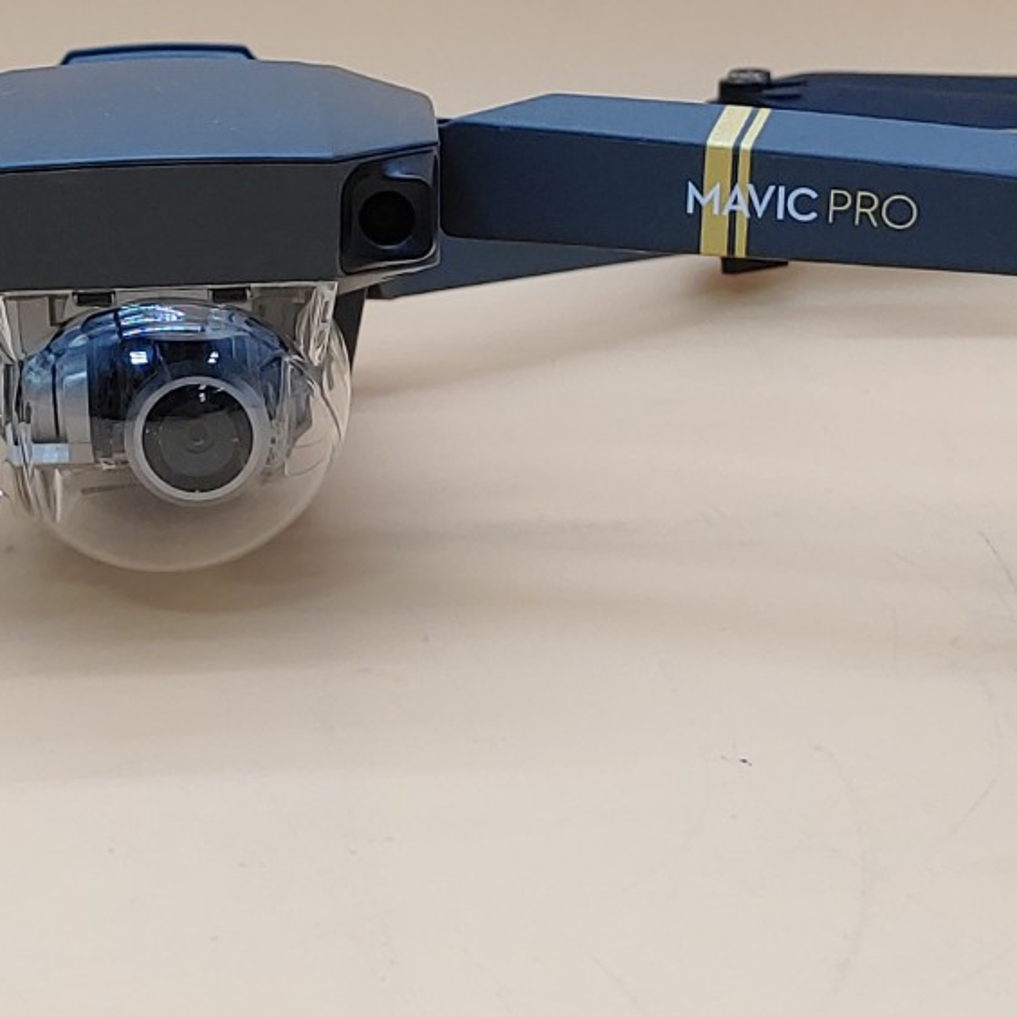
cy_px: 325
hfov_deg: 19.5
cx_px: 175
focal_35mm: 88
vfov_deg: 19.6
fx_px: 2925
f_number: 1.8
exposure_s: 1/85
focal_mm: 4.36
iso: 50
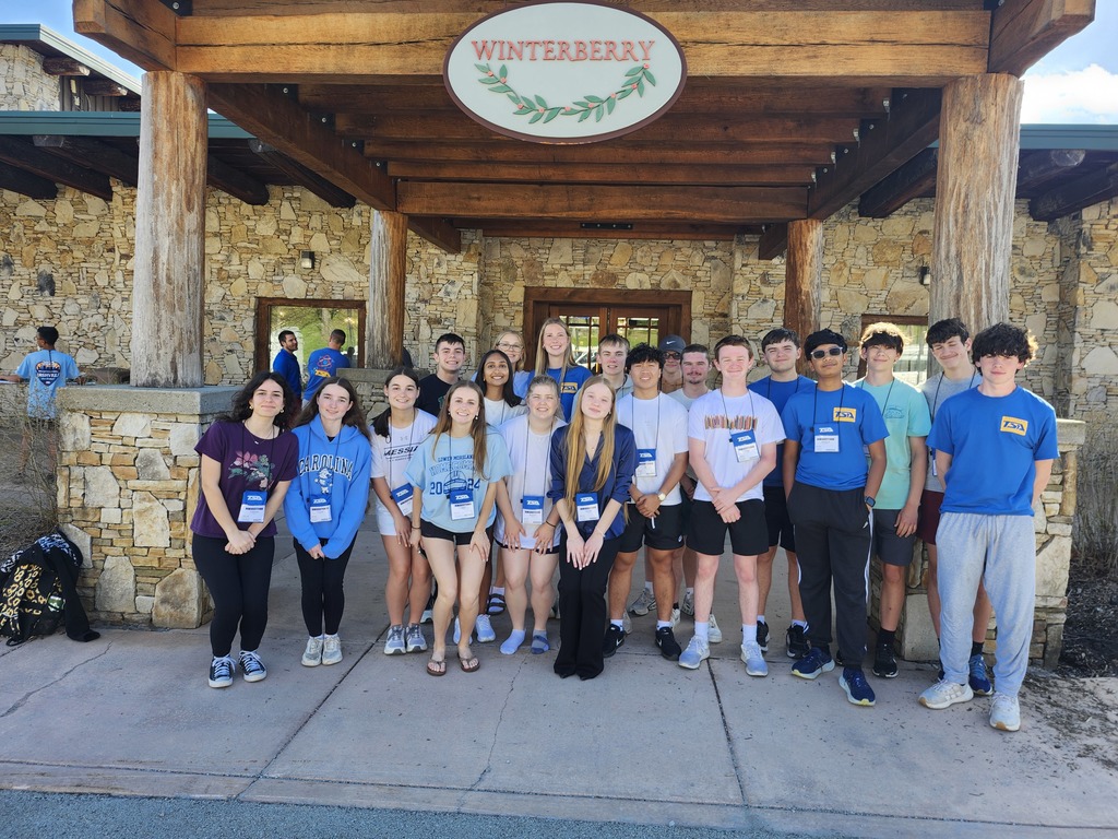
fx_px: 743
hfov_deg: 73.9
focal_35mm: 23
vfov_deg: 58.9
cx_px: 559
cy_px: 420
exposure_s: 1/180
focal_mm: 5.54
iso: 25
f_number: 1.8
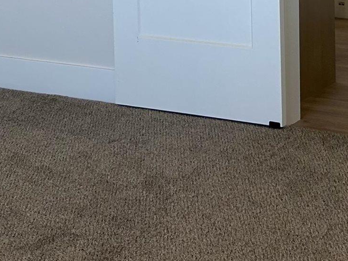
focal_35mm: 109
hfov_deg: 17.8
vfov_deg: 12.8
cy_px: -149
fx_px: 1096
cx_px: 298
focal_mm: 5.7
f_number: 1.5
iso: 64
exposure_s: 1/121
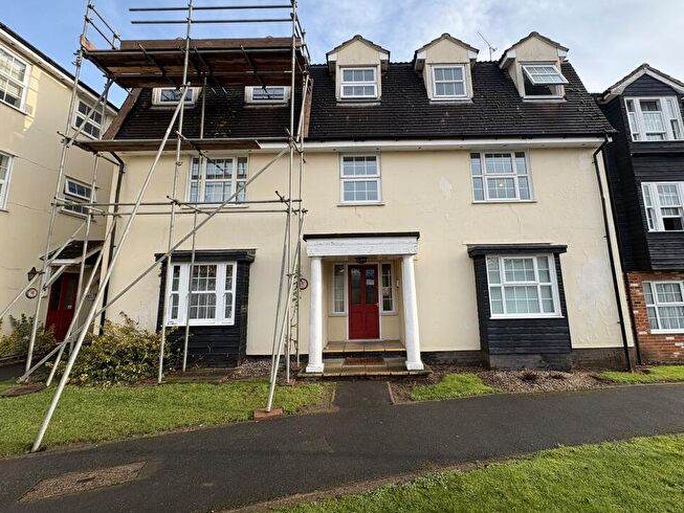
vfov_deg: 81.7
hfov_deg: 98.0
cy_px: 240
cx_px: 363
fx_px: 296
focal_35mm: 15
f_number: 2.2
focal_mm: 2.22
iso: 40
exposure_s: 1/569
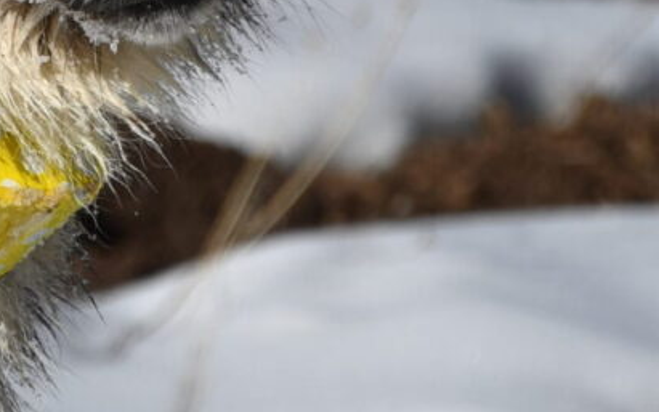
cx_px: -301
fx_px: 34775
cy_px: -107
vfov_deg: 0.7
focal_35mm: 1936
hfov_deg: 1.1
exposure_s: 1/640
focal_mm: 260
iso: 100
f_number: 8
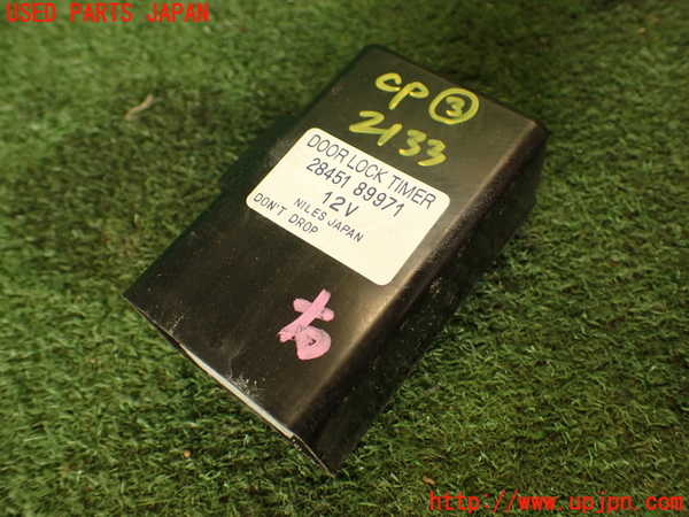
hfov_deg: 56.8
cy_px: 258
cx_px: 344
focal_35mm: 32
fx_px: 637
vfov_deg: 44.2
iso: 200
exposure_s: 1/50
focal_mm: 5.79
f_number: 2.4
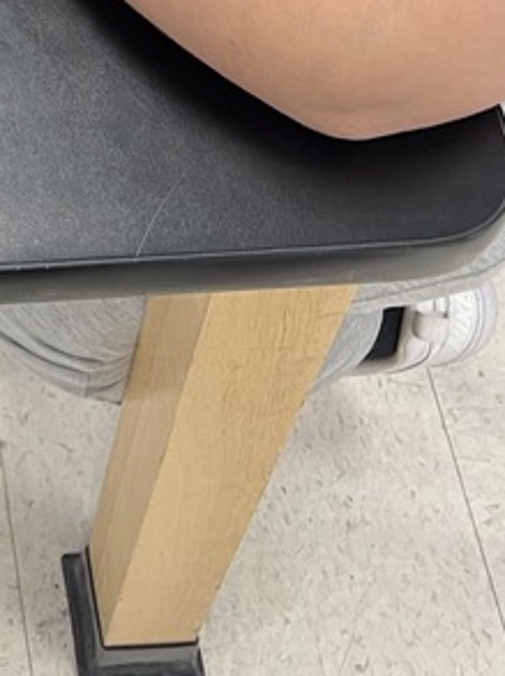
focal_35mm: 91
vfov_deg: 18.4
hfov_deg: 14.7
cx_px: -314
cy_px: -413
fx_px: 1774
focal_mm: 5.7
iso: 100
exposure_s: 1/60
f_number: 1.5
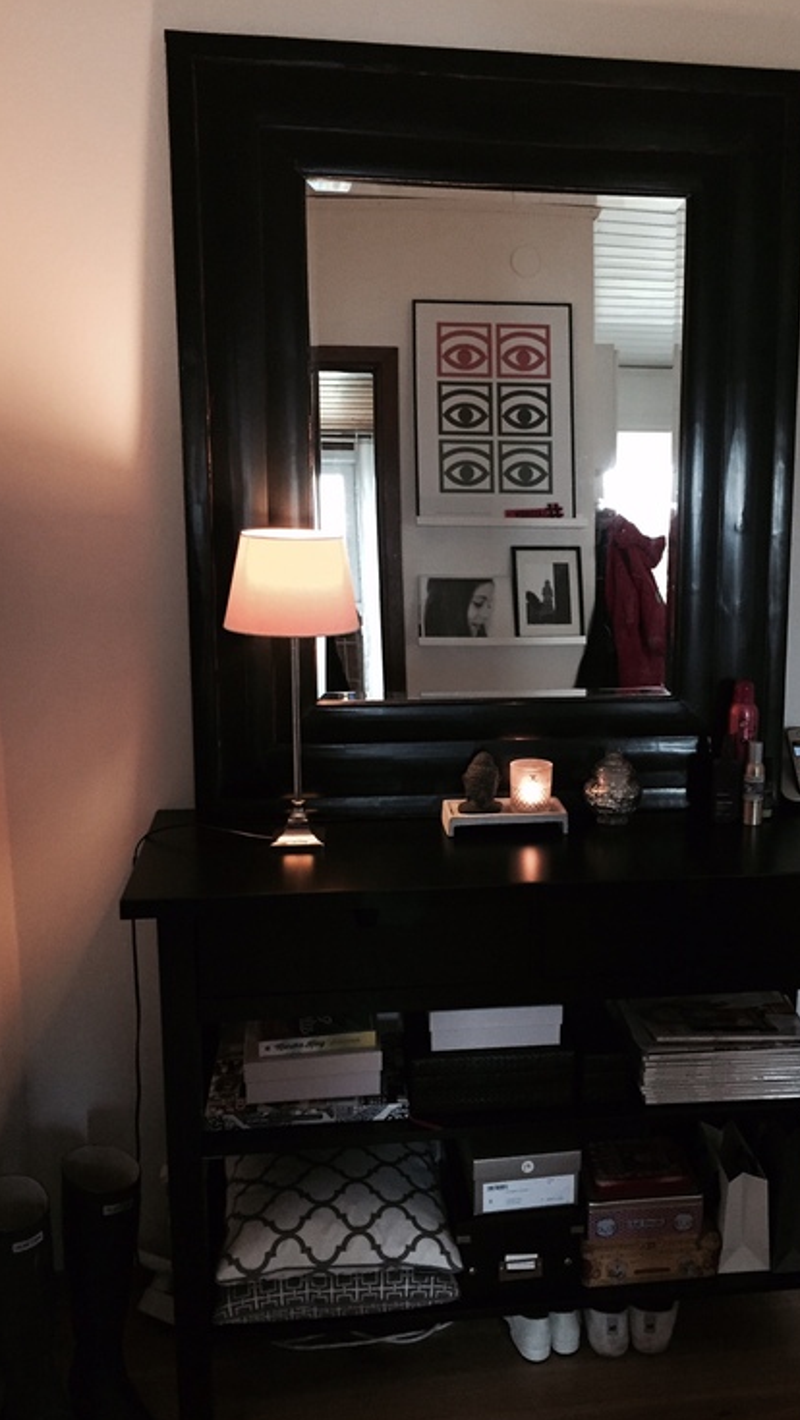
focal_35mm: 33
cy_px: 719
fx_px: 1243
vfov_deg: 59.5
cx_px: 516
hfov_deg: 35.4
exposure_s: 1/17
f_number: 2.2
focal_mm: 4.15
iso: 250
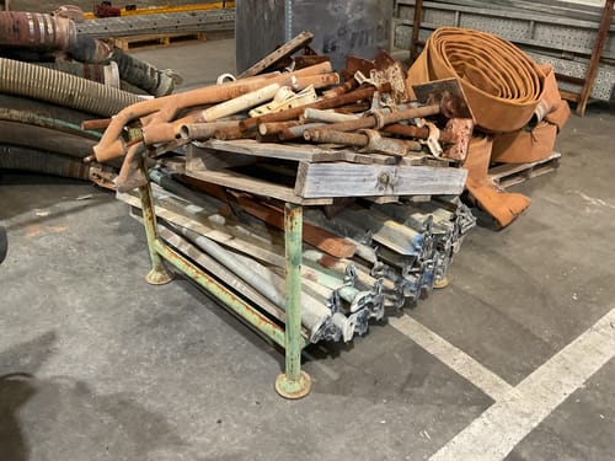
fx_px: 515
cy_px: 230
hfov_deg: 61.7
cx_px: 308
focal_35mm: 29
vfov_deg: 48.2
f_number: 1.8
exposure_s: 1/50
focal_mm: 3
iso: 160
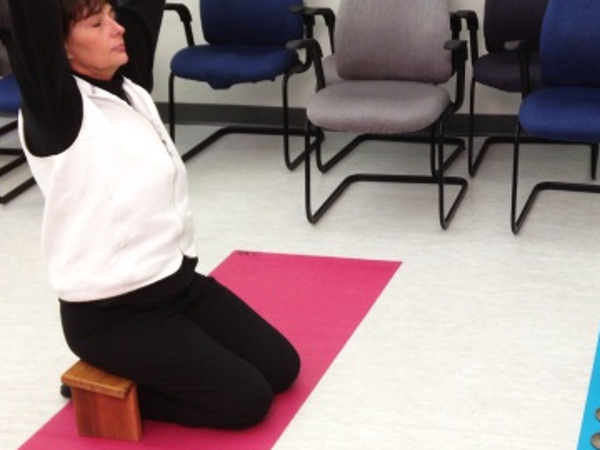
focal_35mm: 66
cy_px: 203
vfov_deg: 22.2
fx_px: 1144
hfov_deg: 28.8
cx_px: 480
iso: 50
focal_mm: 4.13
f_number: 2.4
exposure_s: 1/24
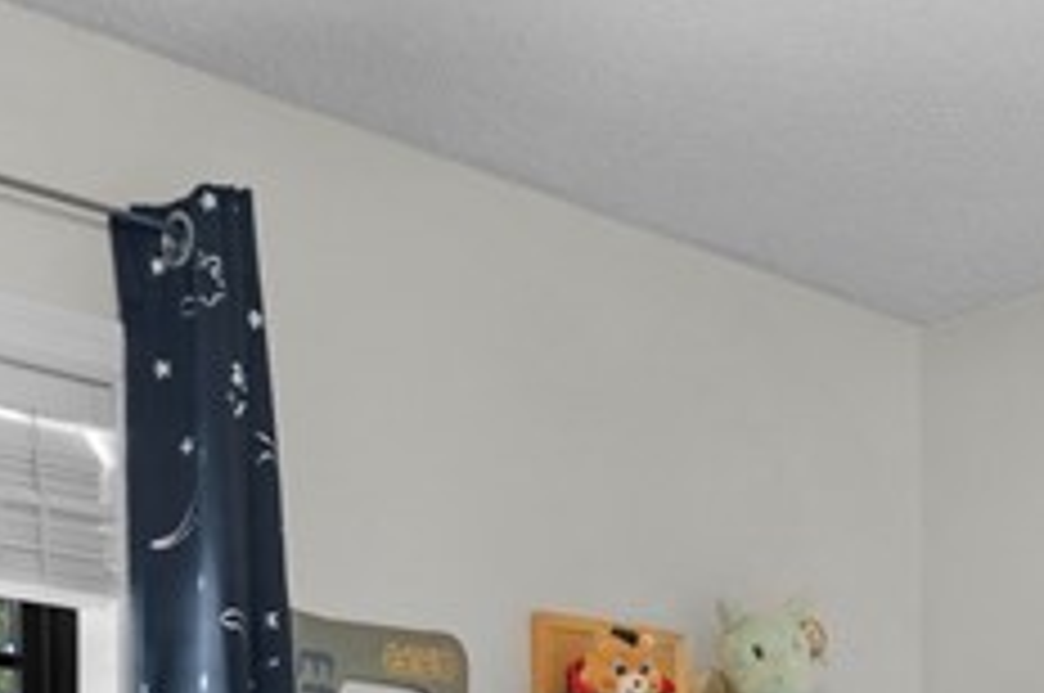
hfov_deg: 25.6
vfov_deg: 15.3
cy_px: 1217
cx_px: 886
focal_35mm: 77
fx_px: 2240
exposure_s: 1/1.25
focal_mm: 11
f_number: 7.1
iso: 100
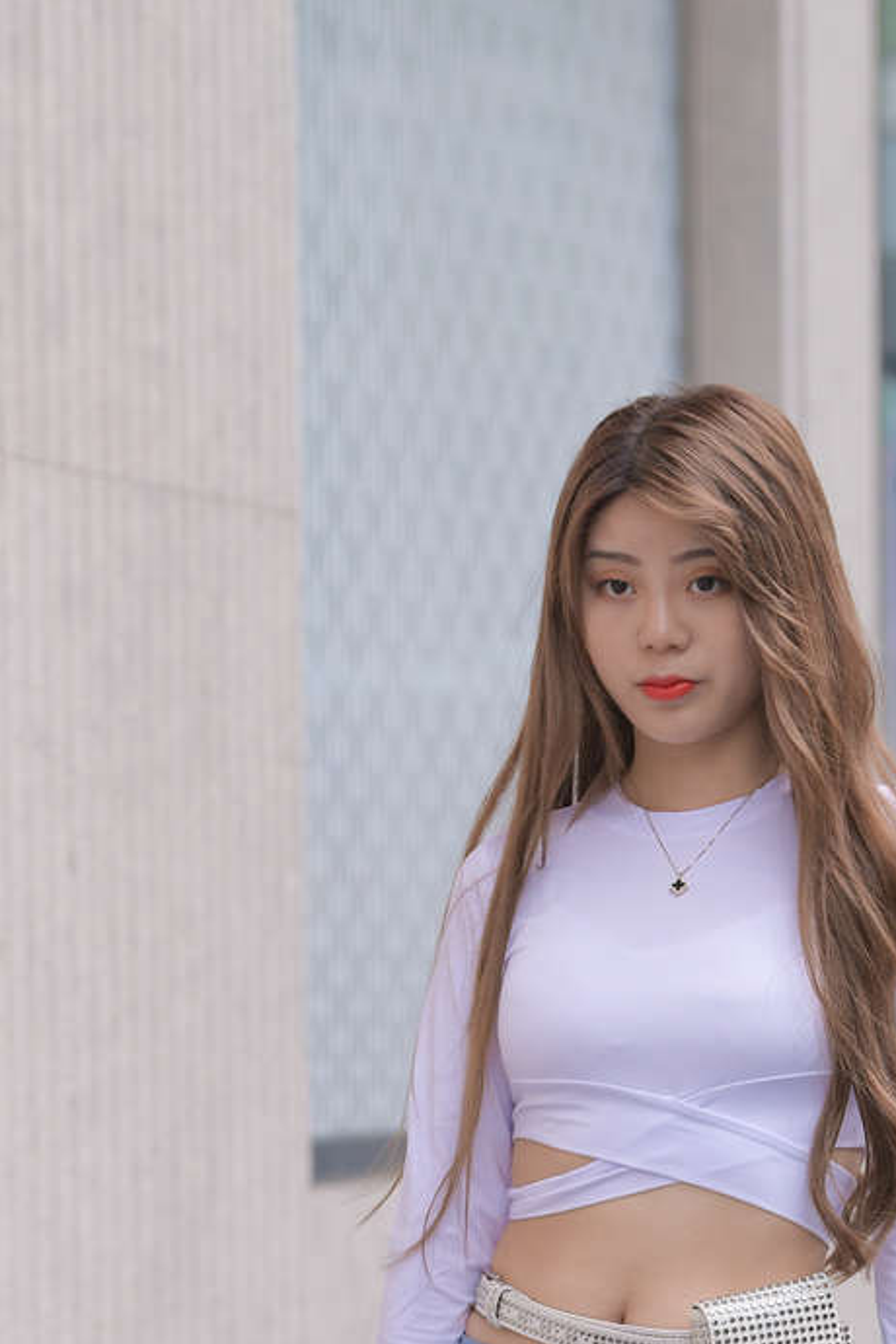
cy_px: 1389
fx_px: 10714
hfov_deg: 4.8
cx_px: 575
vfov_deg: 7.1
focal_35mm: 287
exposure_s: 1/500
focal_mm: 110
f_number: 4
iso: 320
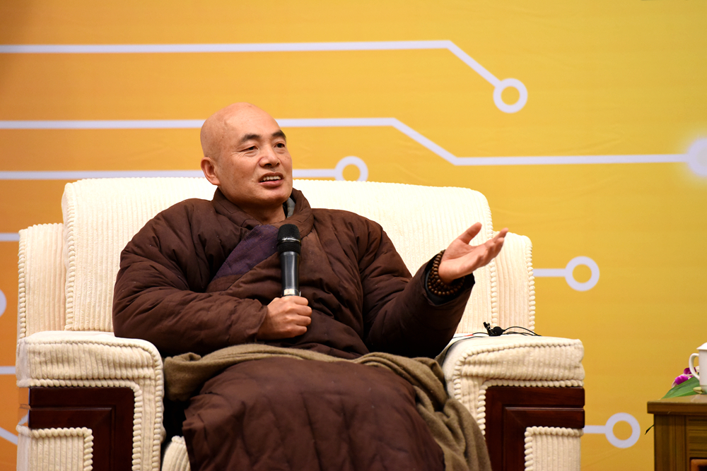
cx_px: 354
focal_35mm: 200
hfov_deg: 10.3
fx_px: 3928
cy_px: 236
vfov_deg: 6.9
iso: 3200
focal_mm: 200
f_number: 4
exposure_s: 1/250
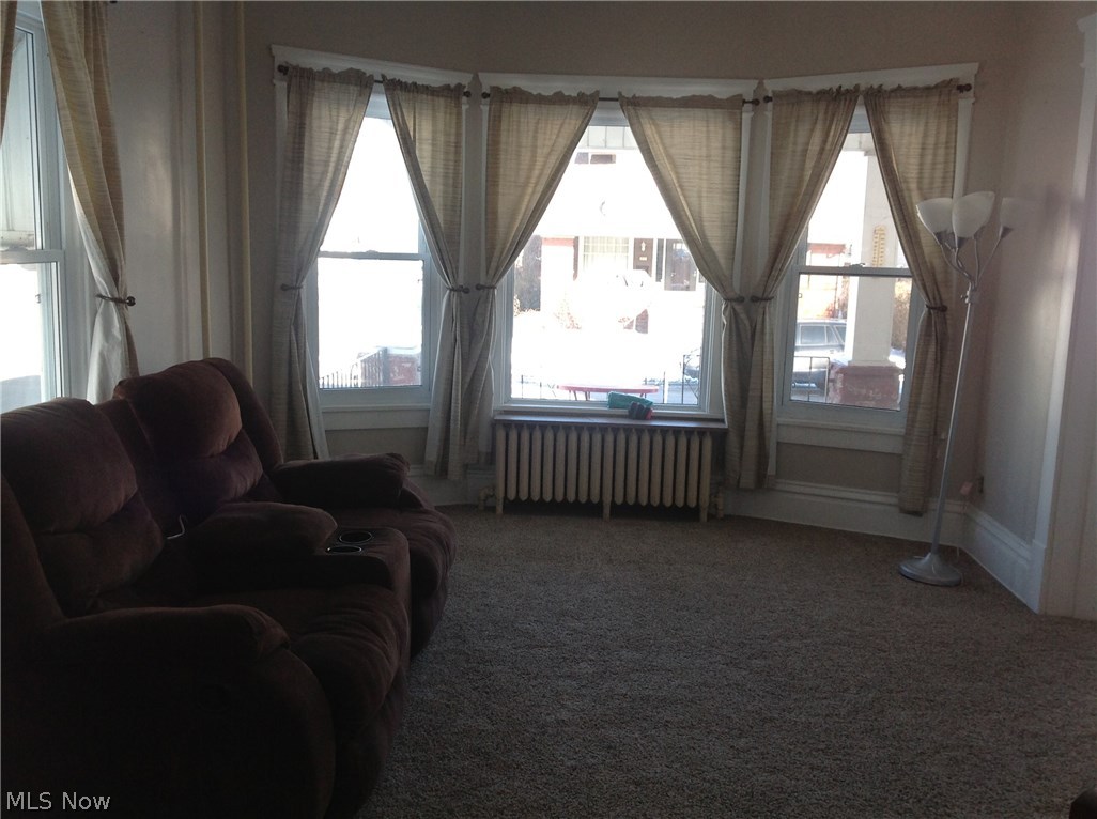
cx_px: 548
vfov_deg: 40.6
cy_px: 410
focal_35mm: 35
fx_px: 1107
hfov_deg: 52.7
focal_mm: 4.28
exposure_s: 1/120
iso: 80
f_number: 2.4
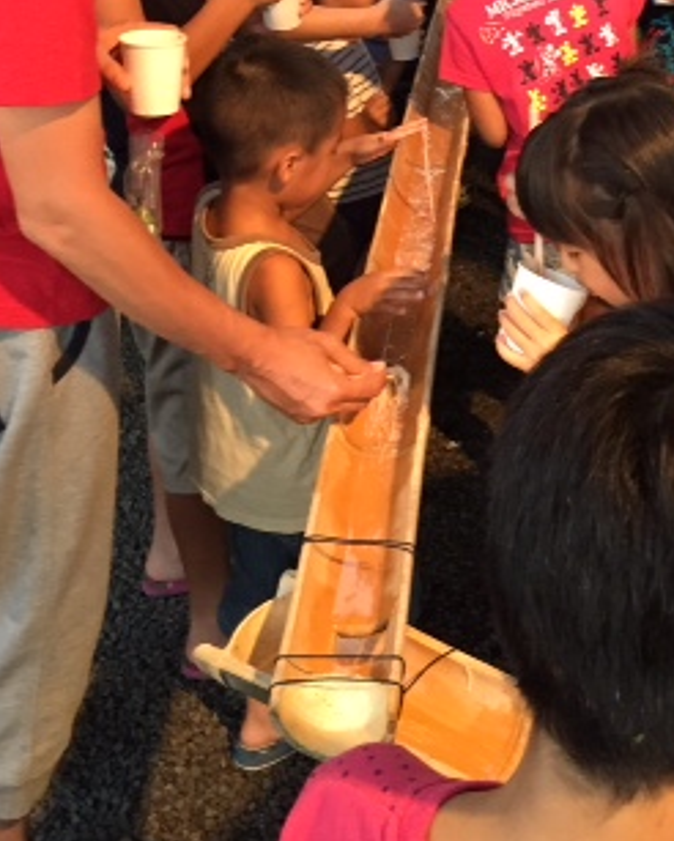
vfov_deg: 30.5
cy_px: 85
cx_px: 436
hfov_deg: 25.7
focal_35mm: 59
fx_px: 1470
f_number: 2.2
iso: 250
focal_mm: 4.15
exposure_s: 1/24
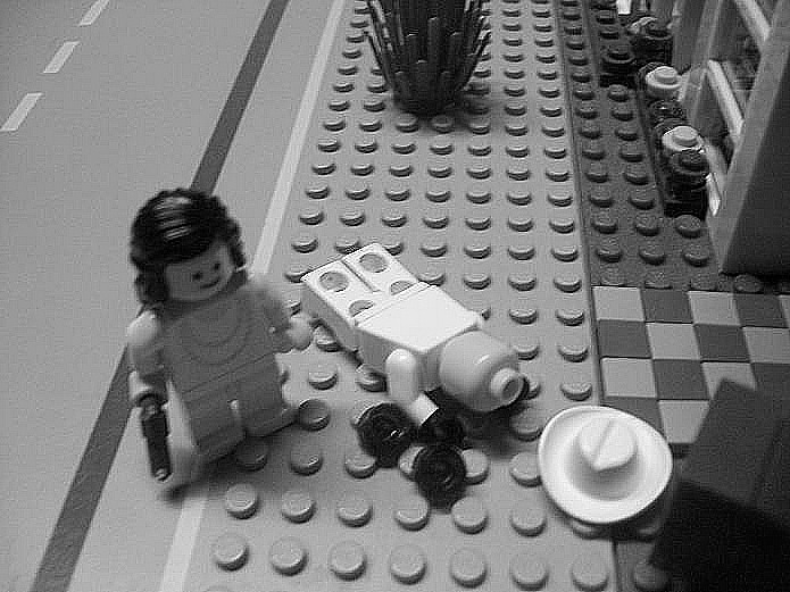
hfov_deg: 51.4
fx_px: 821
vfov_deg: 39.6
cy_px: 296
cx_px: 395
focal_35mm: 36
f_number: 2.7
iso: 160
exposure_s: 1/40
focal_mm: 6
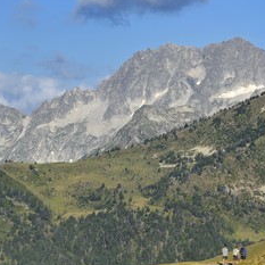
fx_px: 1793
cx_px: 217
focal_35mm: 207
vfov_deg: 8.5
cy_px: 136
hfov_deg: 8.4
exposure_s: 1/800
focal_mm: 135
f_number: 8
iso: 200
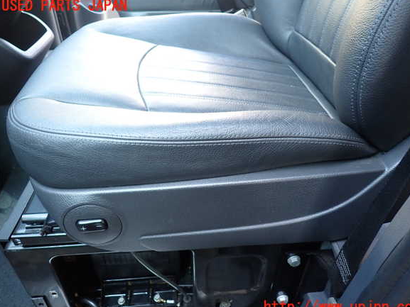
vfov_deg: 53.1
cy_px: 157
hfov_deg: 67.3
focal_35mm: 26
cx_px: 211
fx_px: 308
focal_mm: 4.5
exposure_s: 1/60
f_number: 2
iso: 200
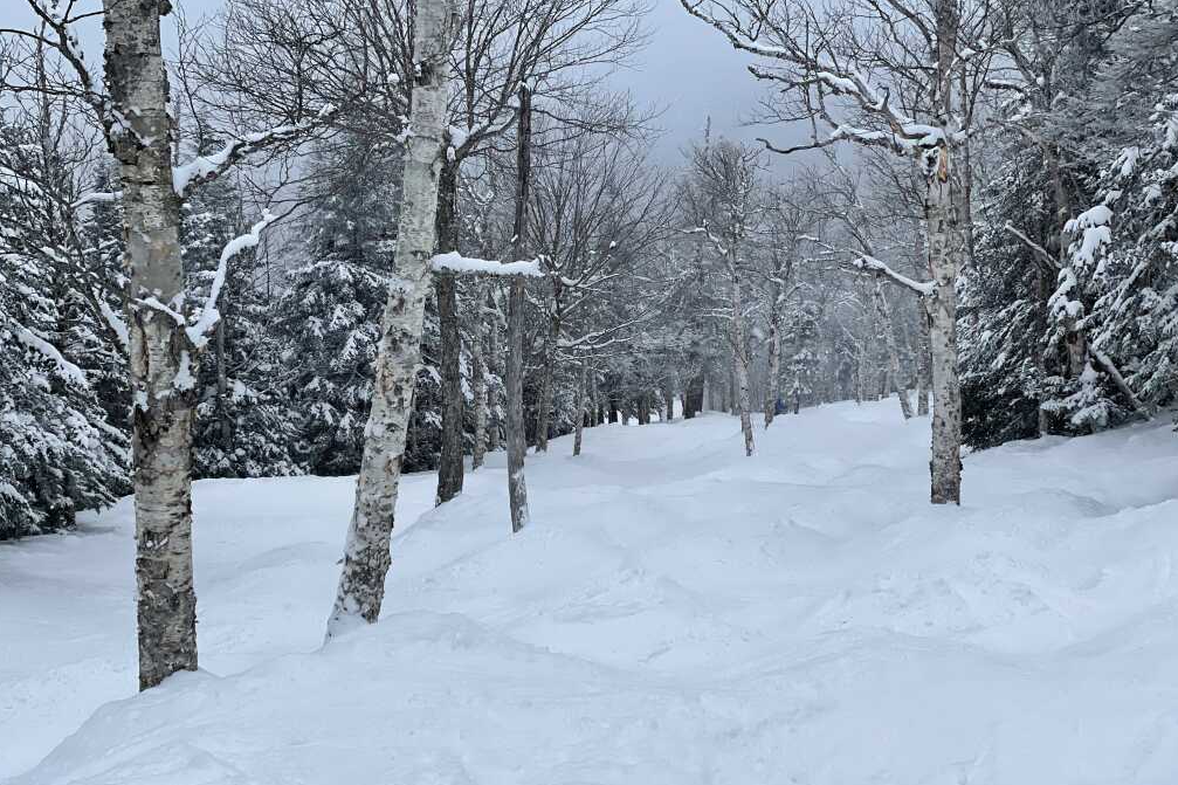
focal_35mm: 55
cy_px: 391
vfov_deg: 24.6
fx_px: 1799
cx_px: 591
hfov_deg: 36.3
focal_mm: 6
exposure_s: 1/639
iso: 25
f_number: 2
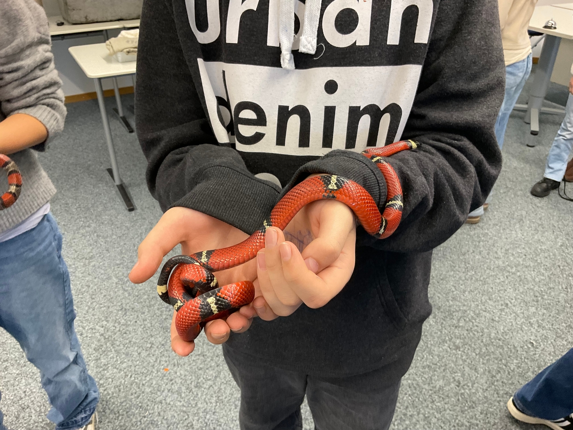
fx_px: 480
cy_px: 215
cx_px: 286
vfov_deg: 48.2
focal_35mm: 29
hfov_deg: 61.7
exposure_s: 1/60
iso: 125
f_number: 1.8
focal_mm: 3
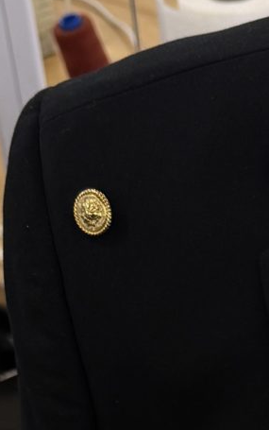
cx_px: 542
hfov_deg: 8.7
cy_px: 702
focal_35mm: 143
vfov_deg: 13.5
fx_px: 1675
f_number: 1.78
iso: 100
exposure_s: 1/100
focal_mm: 6.76
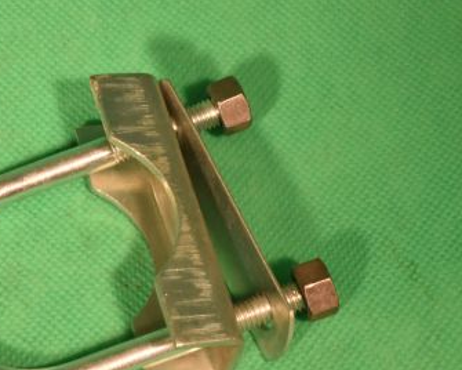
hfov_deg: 13.9
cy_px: 229
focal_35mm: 139
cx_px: 172
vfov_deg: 11.1
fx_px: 1898
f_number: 20
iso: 4000
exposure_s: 1/100
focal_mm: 55
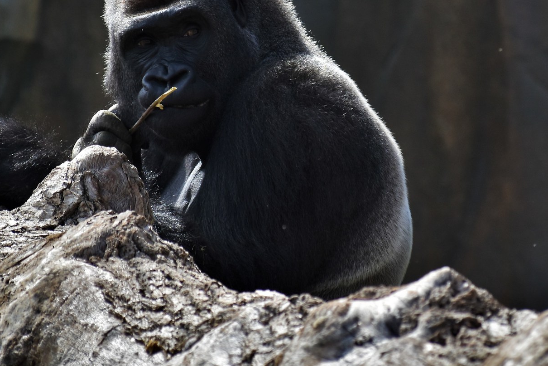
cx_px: 342
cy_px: 115
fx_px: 9058
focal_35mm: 595
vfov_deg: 2.3
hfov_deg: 3.5
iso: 200
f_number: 5.6
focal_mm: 200
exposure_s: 1/500
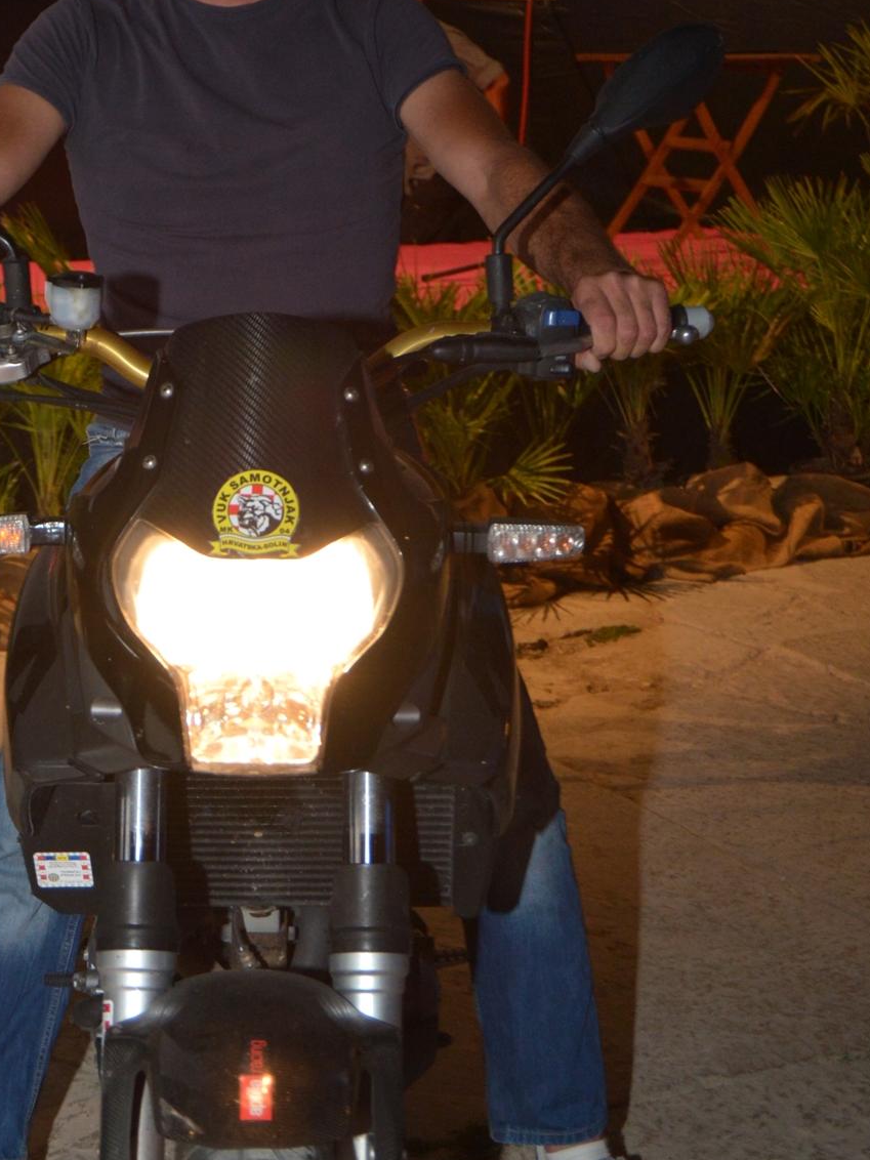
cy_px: 553
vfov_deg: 28.2
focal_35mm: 69
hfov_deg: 21.2
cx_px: 261
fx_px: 2312
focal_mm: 29
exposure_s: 1/100
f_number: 5.6
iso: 1250
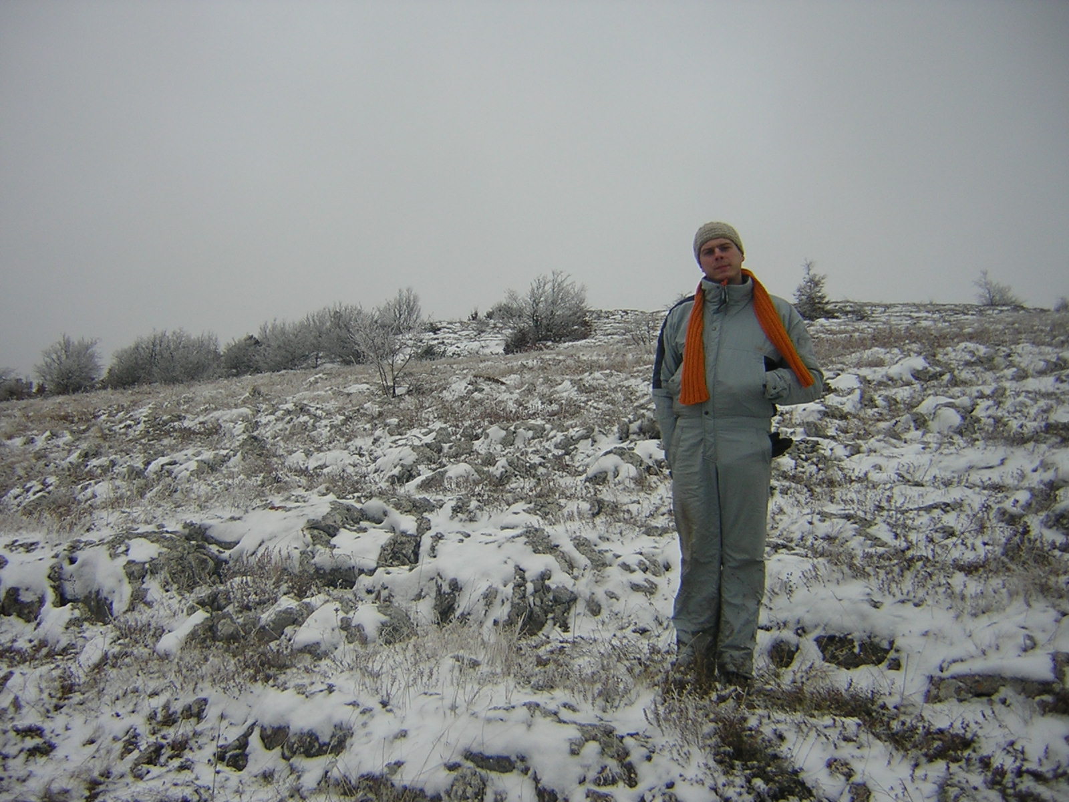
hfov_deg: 51.4
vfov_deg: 39.7
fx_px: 1112
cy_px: 401
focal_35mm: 36
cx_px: 534
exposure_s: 1/232
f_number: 2.6
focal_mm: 4.7
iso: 100
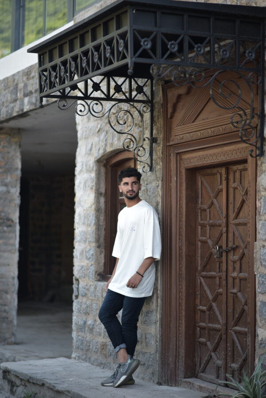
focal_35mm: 85
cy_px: 199
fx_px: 941
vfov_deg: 23.9
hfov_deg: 16.1
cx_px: 133
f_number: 1.8
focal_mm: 85
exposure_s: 1/500
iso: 160
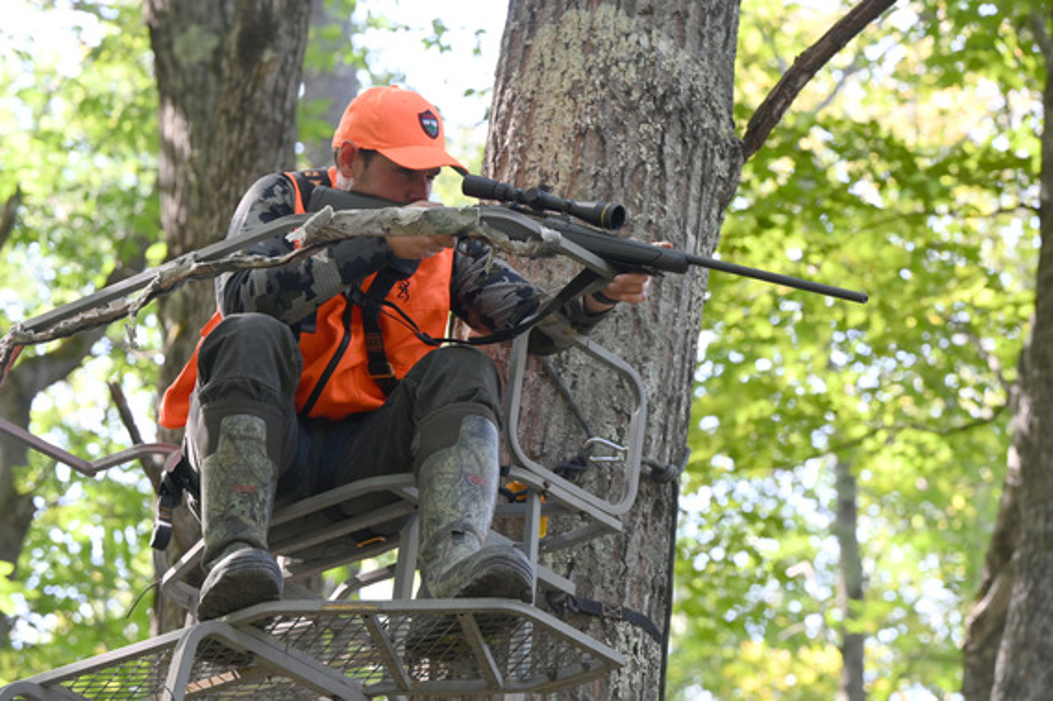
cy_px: 350
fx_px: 3655
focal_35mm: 125
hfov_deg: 16.4
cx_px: 526
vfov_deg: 11.0
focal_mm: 125
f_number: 5.6
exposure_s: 1/400
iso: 1600
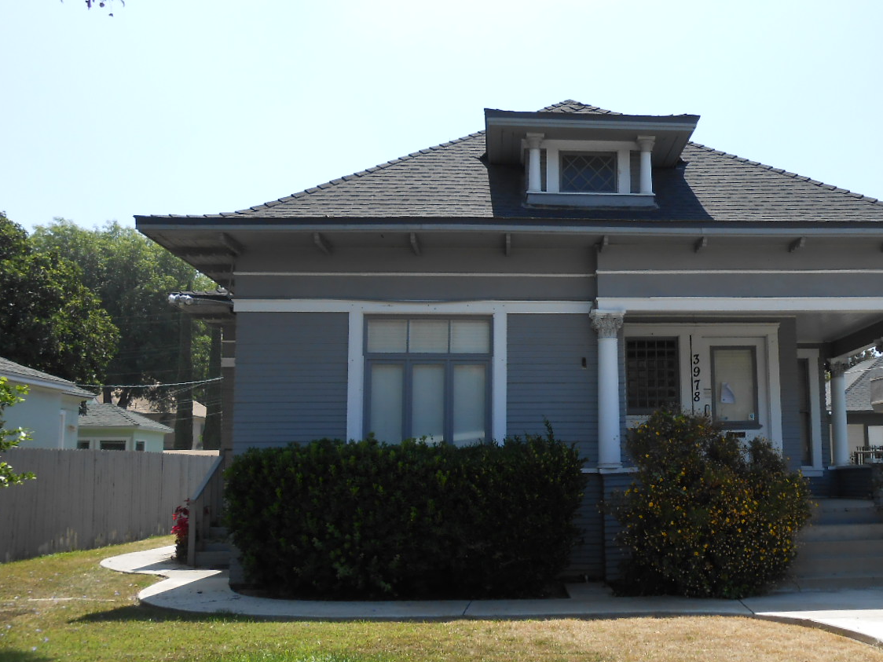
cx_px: 548
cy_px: 345
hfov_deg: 49.7
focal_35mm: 37
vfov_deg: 38.7
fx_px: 944
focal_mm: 4.6
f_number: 3.5
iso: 80
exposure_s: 1/500
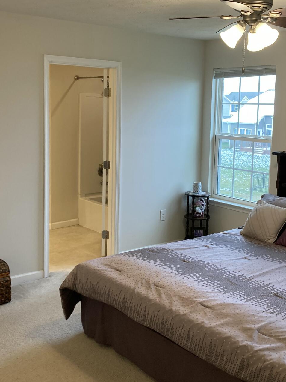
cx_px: 146
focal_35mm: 44
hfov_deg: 32.9
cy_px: 165
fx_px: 485
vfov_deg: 42.8
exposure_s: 1/60
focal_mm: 3.99
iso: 100
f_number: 1.8
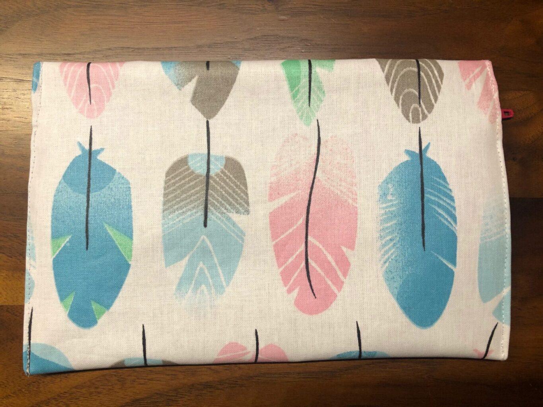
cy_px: 204
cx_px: 272
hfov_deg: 63.4
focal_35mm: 28
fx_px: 439
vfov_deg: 49.8
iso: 40
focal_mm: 3.99
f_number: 1.8
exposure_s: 1/25
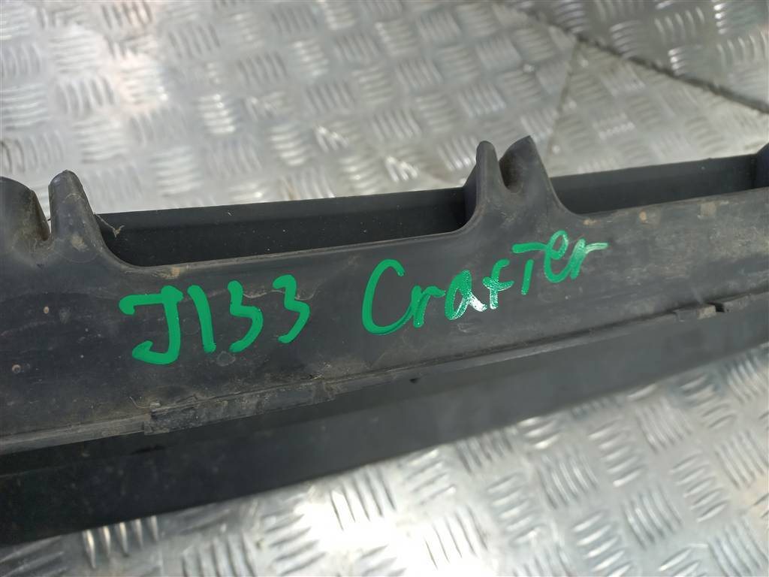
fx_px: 555
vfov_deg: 54.9
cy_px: 288
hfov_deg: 69.4
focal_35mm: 25
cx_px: 384
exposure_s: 1/50
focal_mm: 4.6
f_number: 1.8
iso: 80
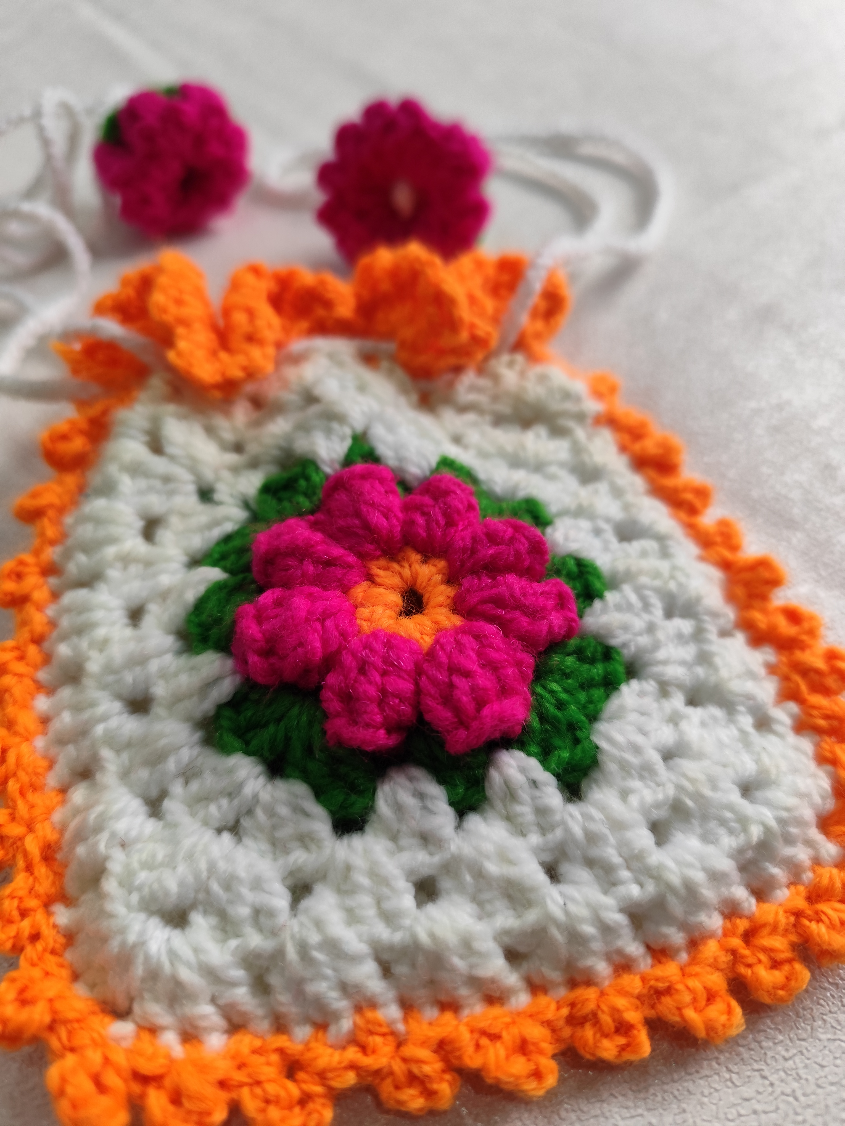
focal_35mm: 23
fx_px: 749
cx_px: 422
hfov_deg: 58.9
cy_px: 563
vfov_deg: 73.9
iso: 640
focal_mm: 6.19
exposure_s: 1/100
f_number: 1.65
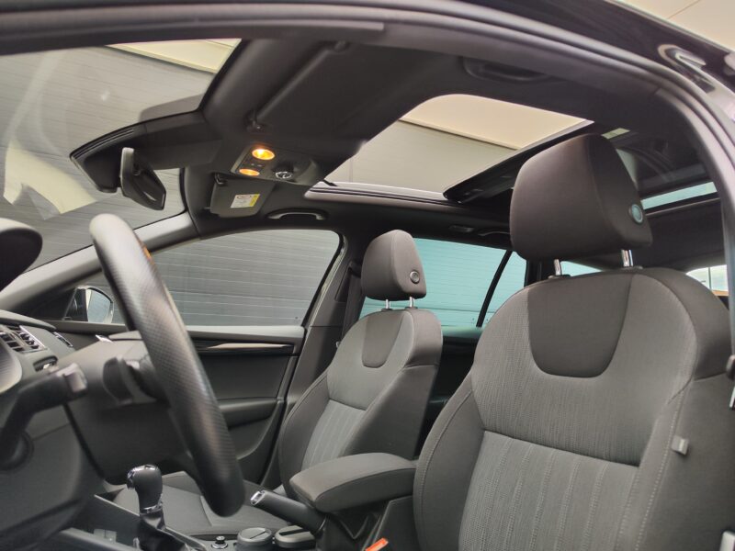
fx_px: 488
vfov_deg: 58.9
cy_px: 276
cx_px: 368
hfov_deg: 73.9
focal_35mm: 23
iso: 241
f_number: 1.69
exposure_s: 1/100
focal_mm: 7.01
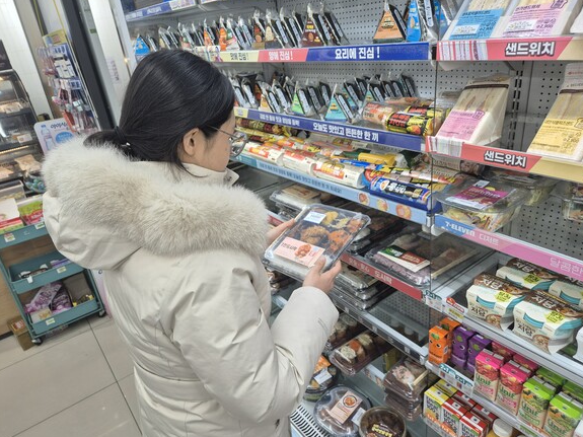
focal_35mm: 24
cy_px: 216
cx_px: 285
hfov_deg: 71.6
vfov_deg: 56.8
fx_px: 404
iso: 64
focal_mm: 5.4
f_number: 1.8
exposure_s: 1/120
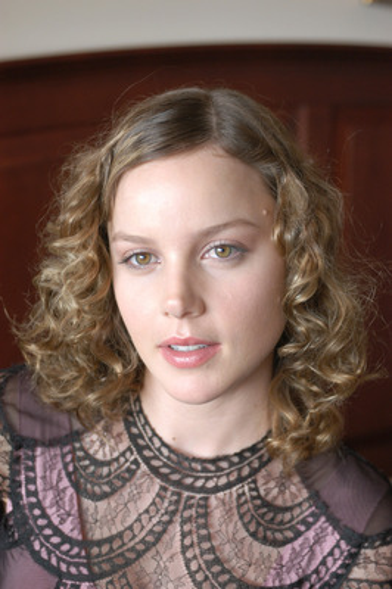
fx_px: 1104
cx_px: 196
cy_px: 294
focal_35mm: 68
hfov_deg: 20.1
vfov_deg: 29.9
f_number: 3.2
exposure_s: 1/80
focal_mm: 45
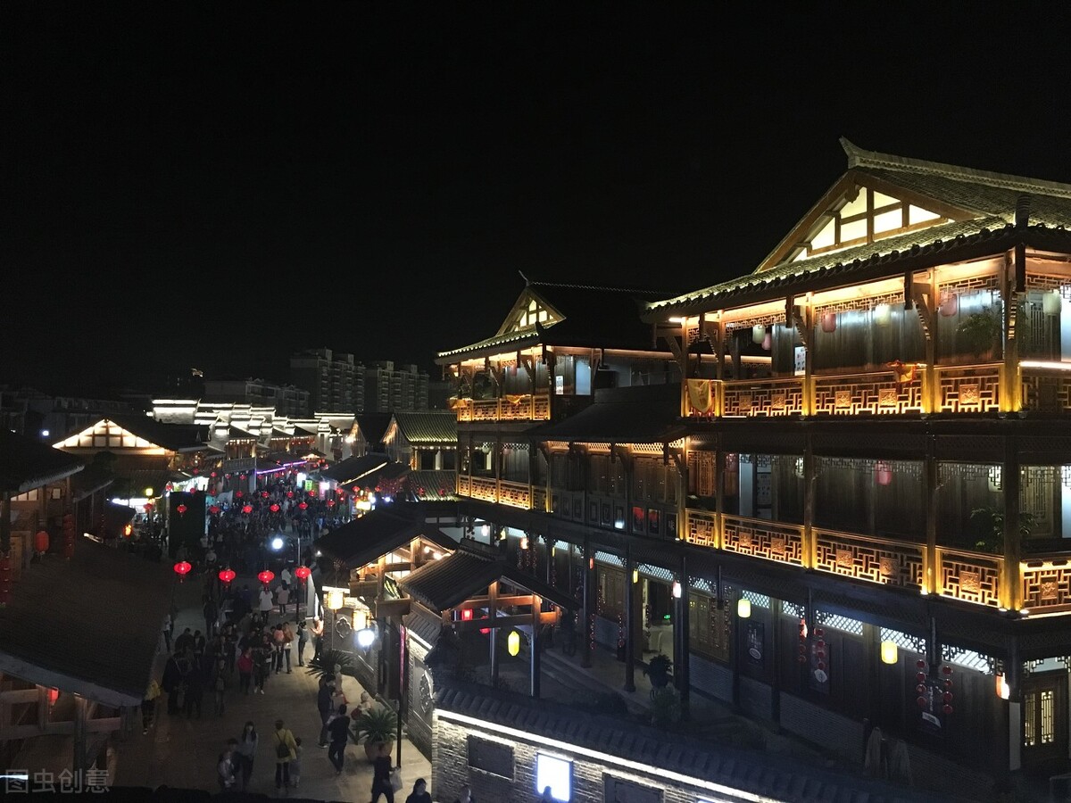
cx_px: 536
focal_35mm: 29
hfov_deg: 61.7
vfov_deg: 48.2
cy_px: 402
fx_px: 897
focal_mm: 4.15
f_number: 2.2
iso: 320
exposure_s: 1/17
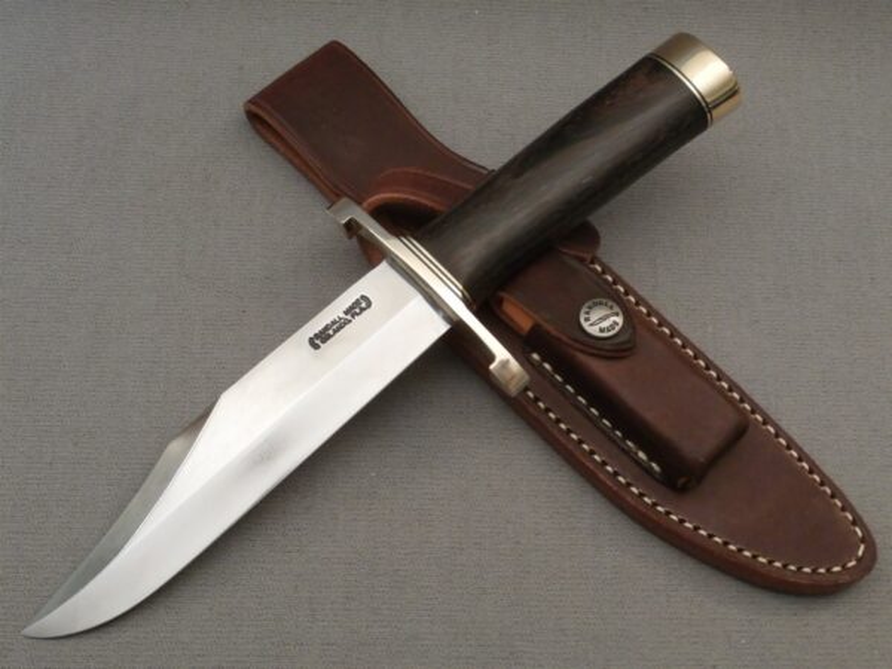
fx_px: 1057
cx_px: 446
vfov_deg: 35.1
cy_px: 334
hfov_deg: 45.8
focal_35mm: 41
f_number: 3.6
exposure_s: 1/20
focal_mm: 7.28
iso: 400
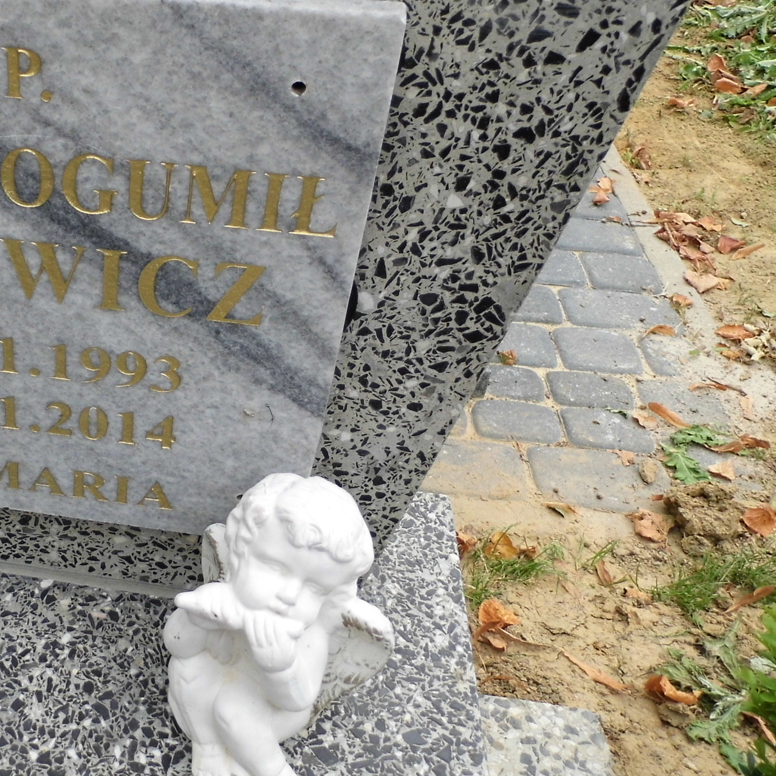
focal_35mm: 41
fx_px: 1040
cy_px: 375
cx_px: 83
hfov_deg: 38.2
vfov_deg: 40.9
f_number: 3.1
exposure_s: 1/250
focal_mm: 4.5
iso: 100
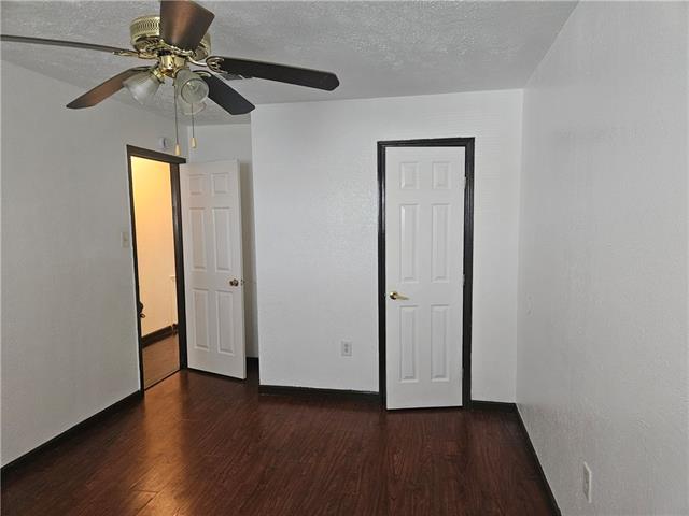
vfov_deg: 58.9
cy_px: 258
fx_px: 458
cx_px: 344
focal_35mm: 23
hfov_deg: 73.9
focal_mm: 5.4
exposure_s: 1/120
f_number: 1.8
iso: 1000
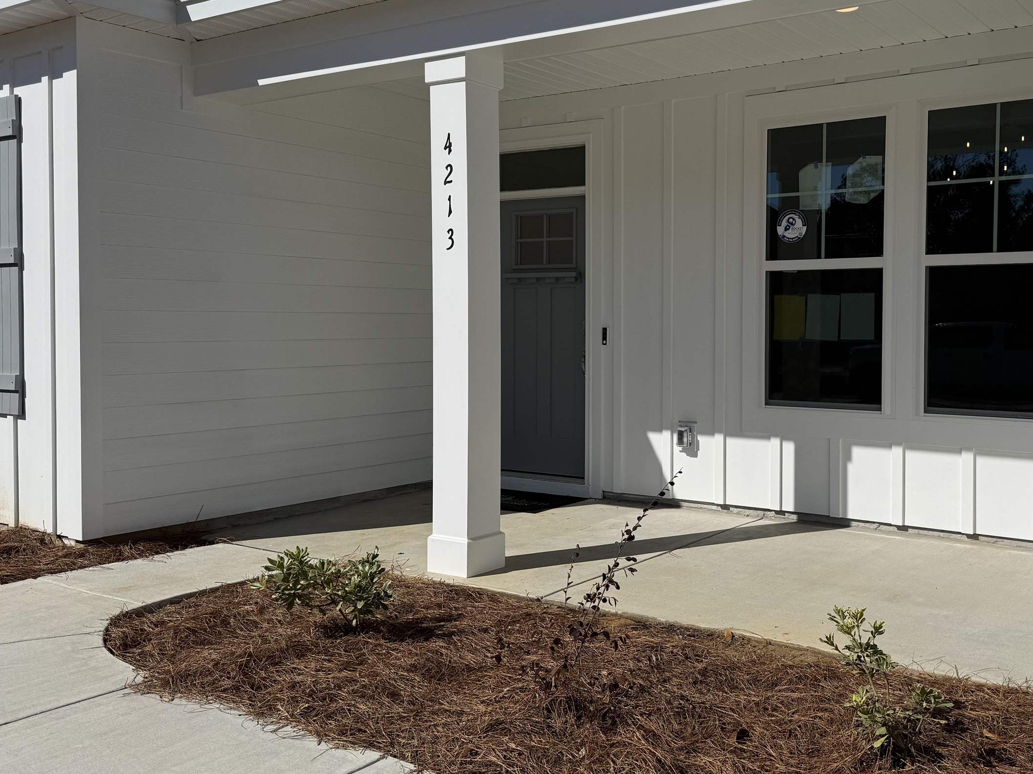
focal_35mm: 35
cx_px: 693
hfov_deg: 51.6
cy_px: 343
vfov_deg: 40.6
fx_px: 1044
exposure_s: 1/14286
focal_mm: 6.76
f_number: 1.78
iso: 80
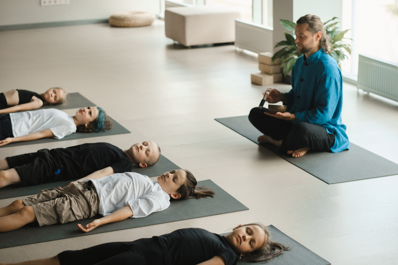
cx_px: 199
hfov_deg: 24.2
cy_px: 132
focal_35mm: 84
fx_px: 929
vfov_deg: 16.3
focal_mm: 56
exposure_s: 1/400
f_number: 2.2
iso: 500
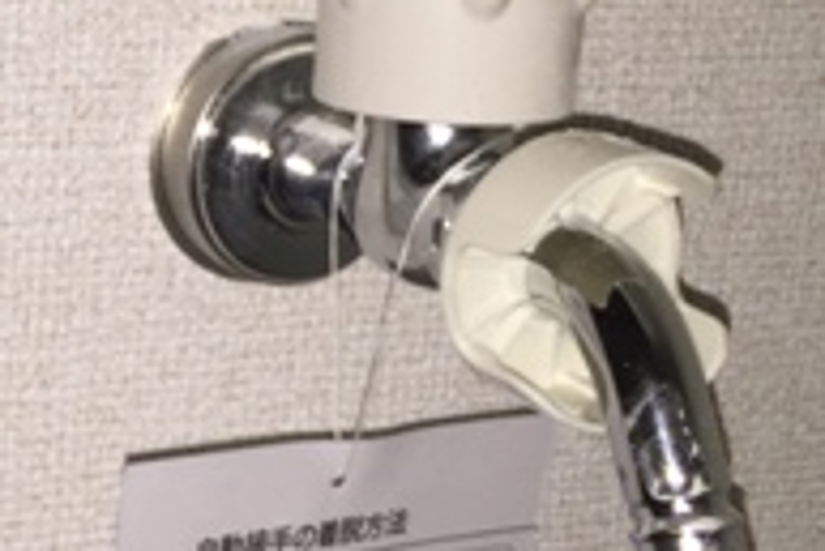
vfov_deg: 13.7
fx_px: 2293
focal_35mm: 100
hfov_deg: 19.4
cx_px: -133
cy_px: 214
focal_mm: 4.15
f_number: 2.2
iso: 32
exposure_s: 1/52
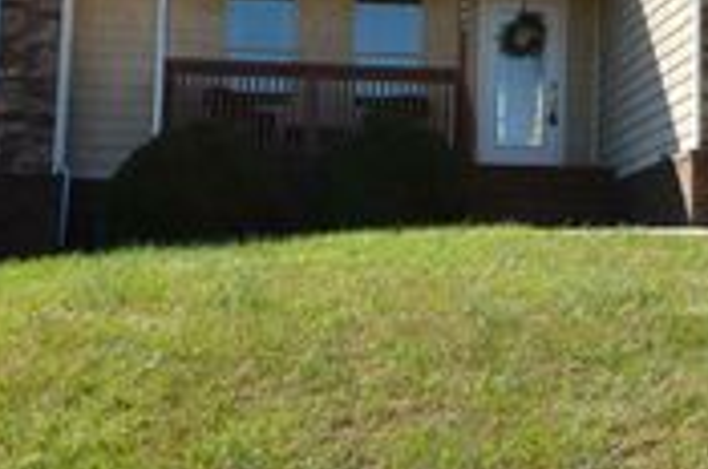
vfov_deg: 12.5
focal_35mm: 107
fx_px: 2109
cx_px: 534
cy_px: -51
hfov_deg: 18.9
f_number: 9
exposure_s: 1/320
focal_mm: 25
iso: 200
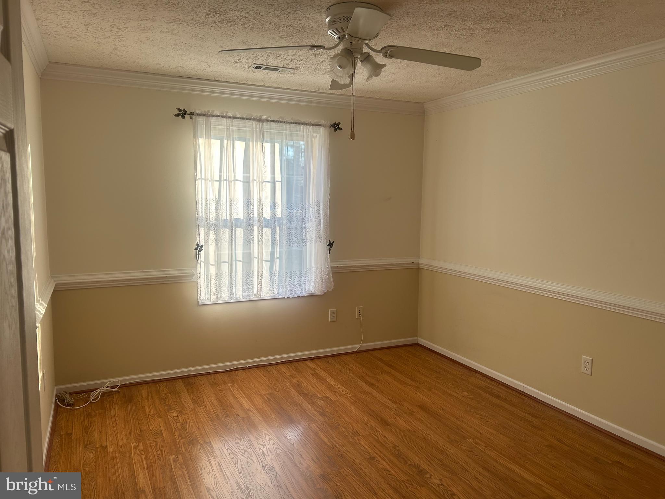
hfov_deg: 67.3
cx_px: 332
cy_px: 250
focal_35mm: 26
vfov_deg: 53.1
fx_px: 499
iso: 40
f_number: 1.5
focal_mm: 5.7
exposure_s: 1/194
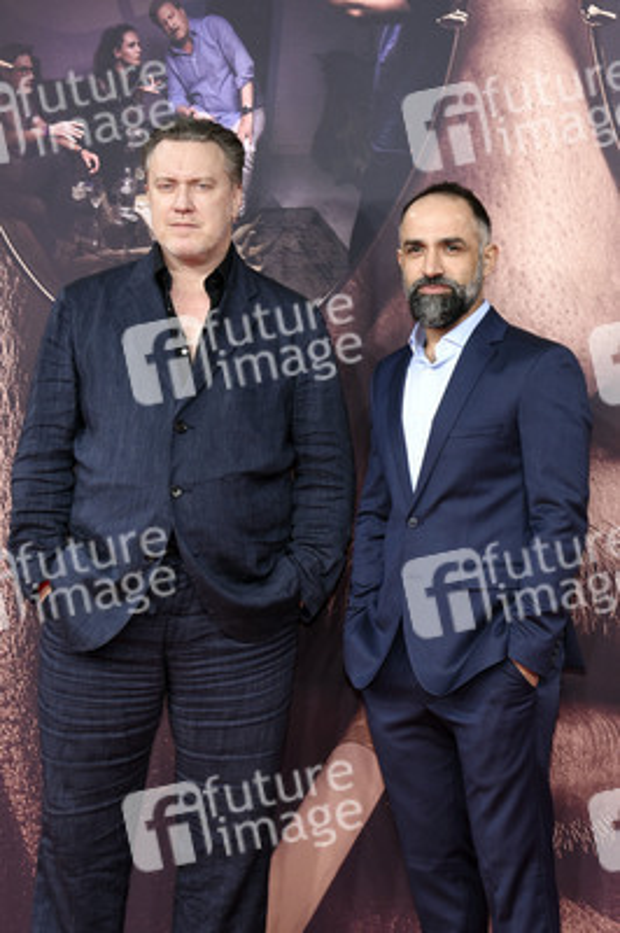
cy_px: 466
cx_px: 310
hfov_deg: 26.9
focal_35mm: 50
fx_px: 1294
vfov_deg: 39.6
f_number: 8
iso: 500
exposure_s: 1/160
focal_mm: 50
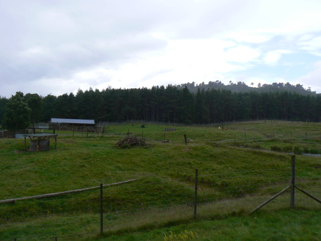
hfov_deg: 51.4
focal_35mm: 36
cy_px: 120
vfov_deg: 39.7
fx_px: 334
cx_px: 160
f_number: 5.6
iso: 80
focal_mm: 6
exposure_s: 1/400
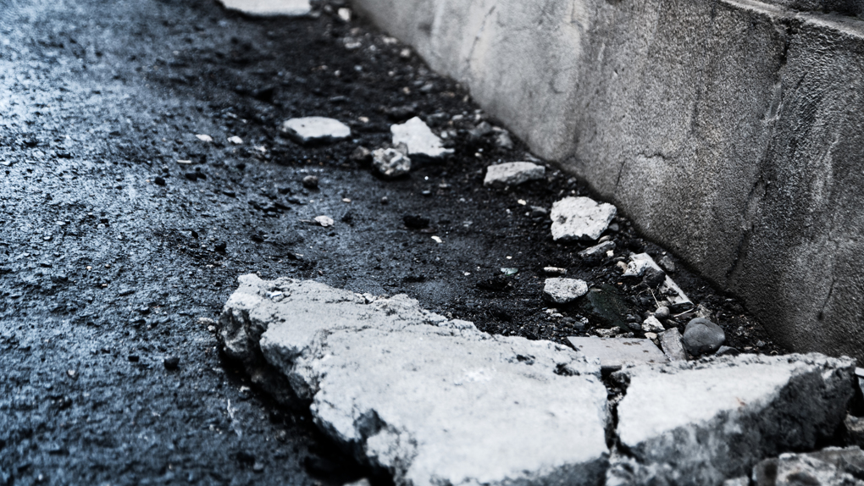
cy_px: 204
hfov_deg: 33.3
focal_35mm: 63
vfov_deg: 19.1
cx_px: 433
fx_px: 1443
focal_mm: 40
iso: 200
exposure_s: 1/80
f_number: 2.8
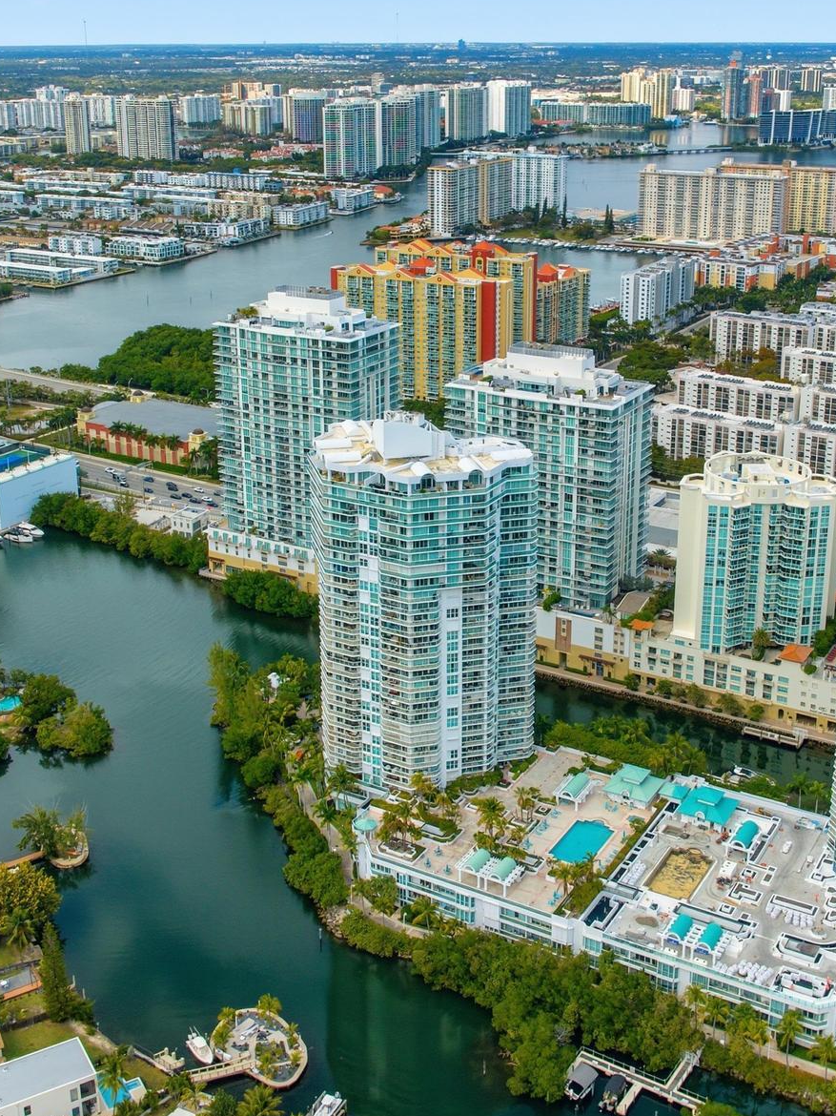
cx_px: 431
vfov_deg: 44.5
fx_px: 1353
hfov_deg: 34.3
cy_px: 435
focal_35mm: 42
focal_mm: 12.3
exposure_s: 1/240
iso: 100
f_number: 4
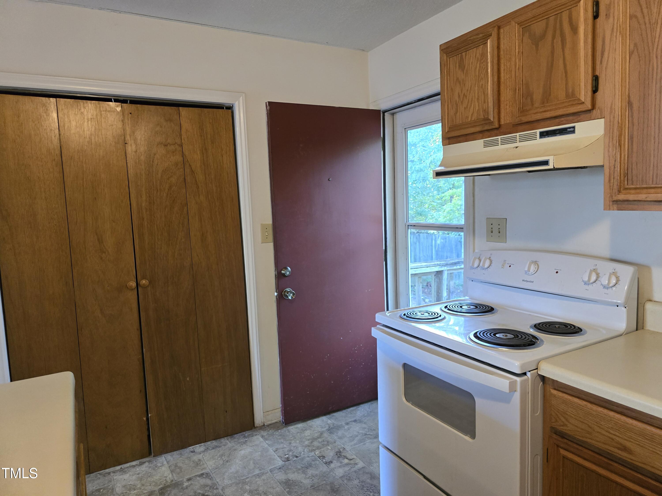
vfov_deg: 58.9
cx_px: 331
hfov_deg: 73.9
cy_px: 248
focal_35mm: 23
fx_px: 440
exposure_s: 1/120
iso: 1000
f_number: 1.7
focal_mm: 6.3
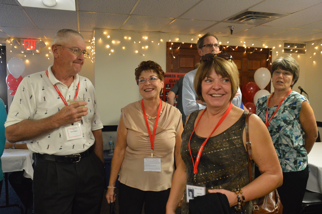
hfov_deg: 62.0
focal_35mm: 30
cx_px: 161
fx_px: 268
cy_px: 107
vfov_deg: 43.5
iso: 3200
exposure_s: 1/50
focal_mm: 20
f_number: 3.5
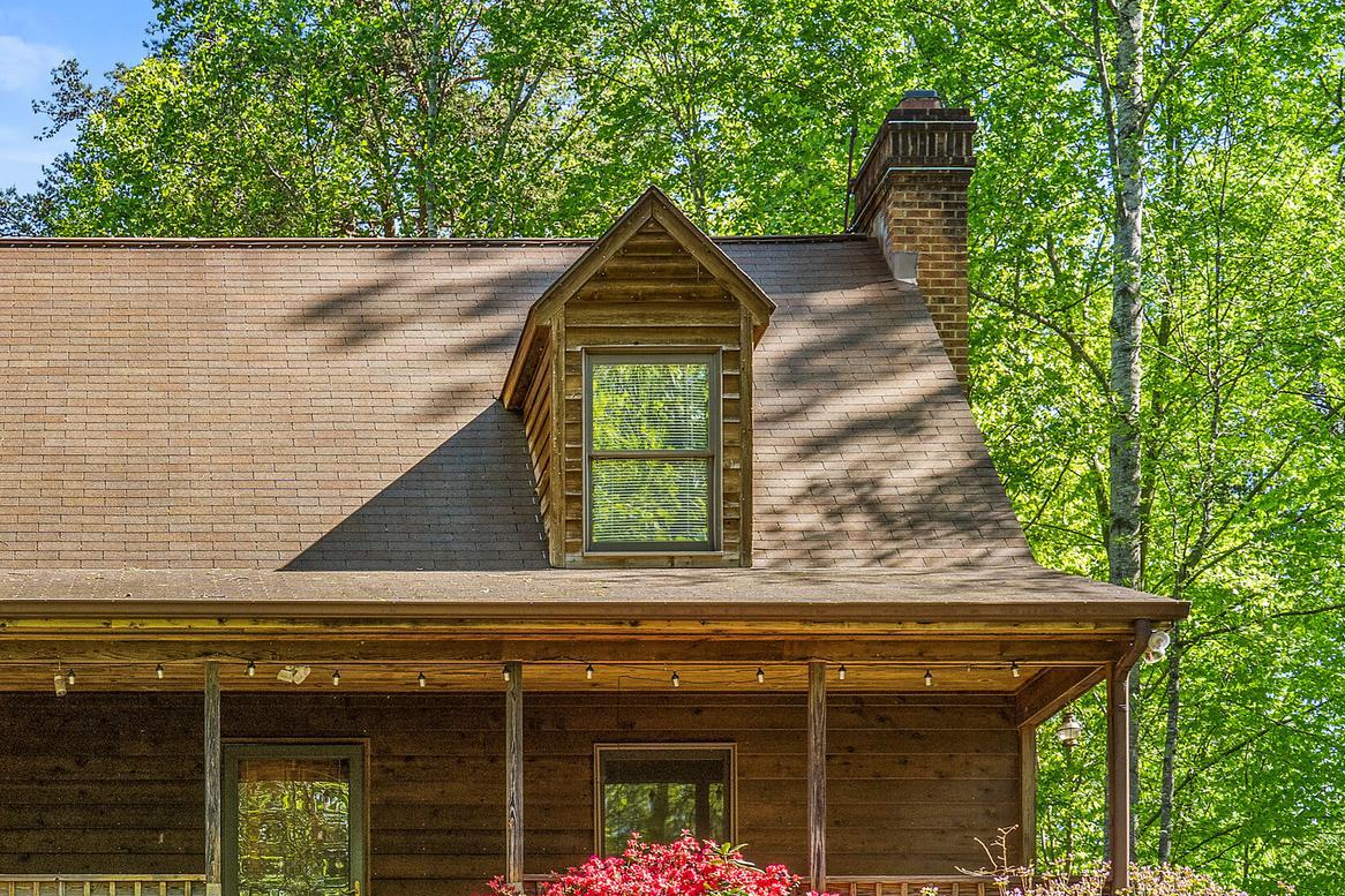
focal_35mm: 65
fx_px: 2428
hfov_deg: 30.0
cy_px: 710
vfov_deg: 20.7
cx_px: 221
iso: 400
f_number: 8
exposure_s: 1/160
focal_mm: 37
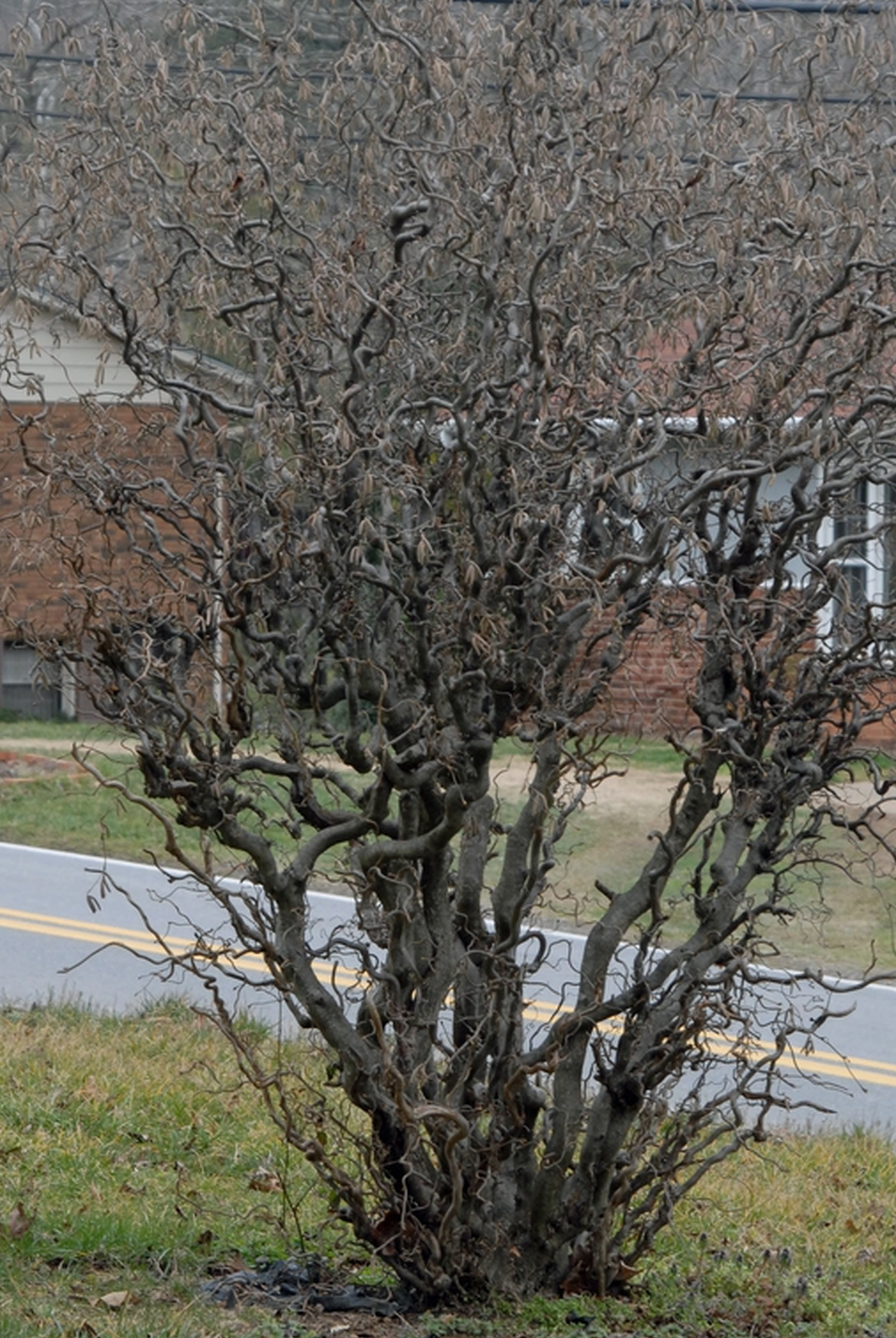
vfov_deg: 11.9
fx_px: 6428
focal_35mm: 173
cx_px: 490
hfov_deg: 8.0
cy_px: 517
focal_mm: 85
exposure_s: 1/200
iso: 400
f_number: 8
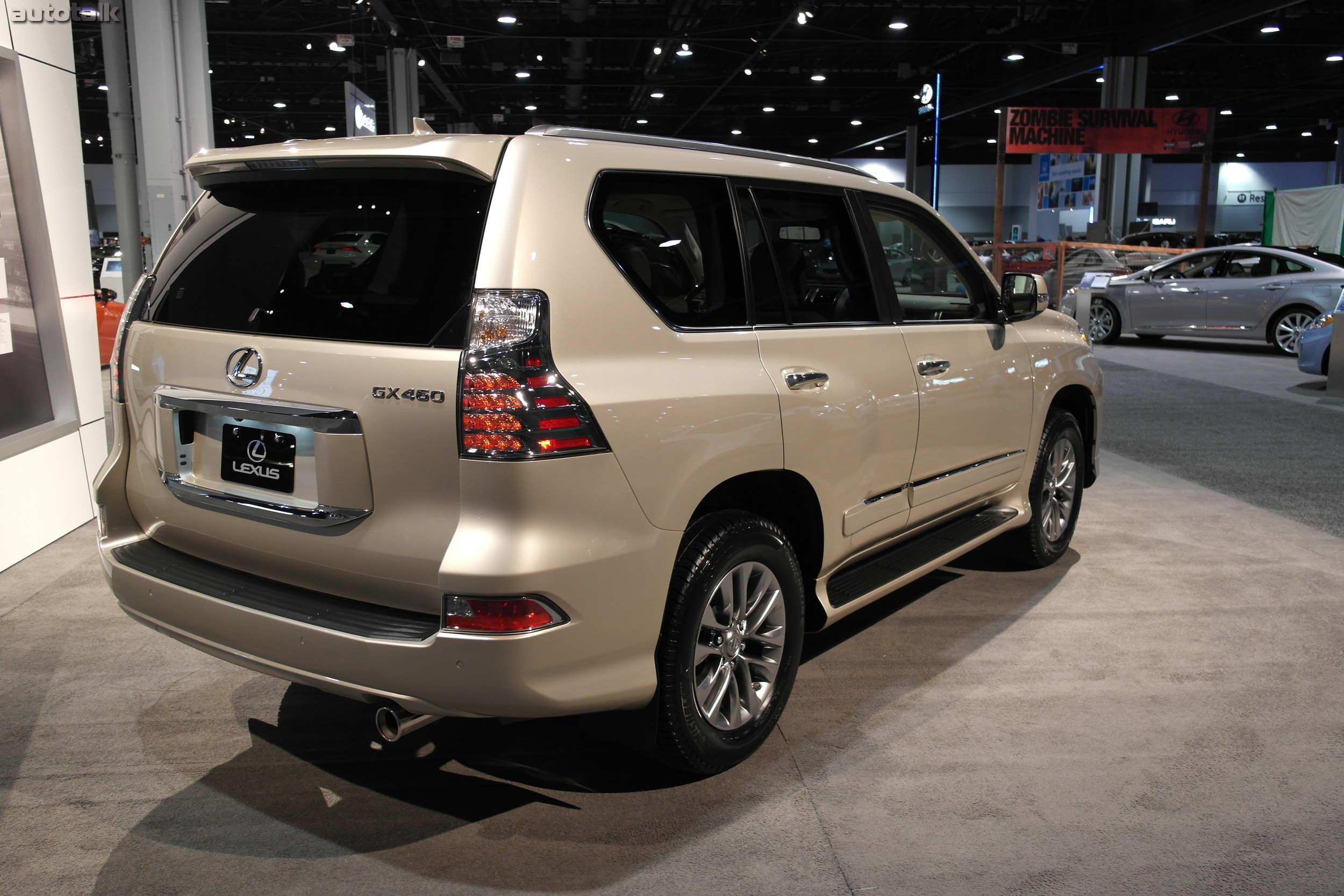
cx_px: 672
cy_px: 448
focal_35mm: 30
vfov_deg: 43.6
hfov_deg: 61.9
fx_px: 1120
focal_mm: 20
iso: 400
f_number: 3.5
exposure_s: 1/40
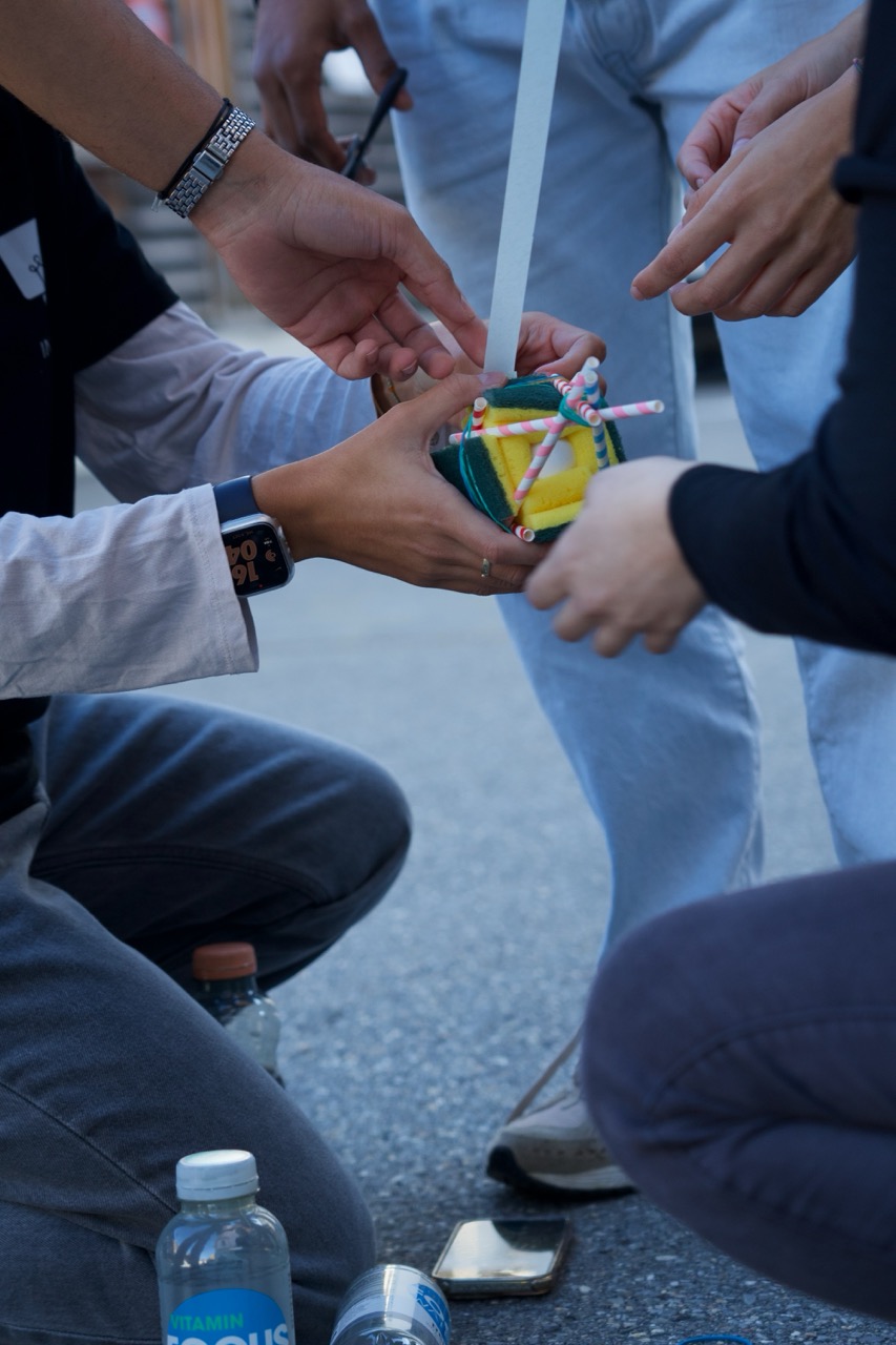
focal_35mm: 96
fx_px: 3585
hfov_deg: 14.2
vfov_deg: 21.2
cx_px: 448
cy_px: 672
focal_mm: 64
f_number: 4
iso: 400
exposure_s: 1/160
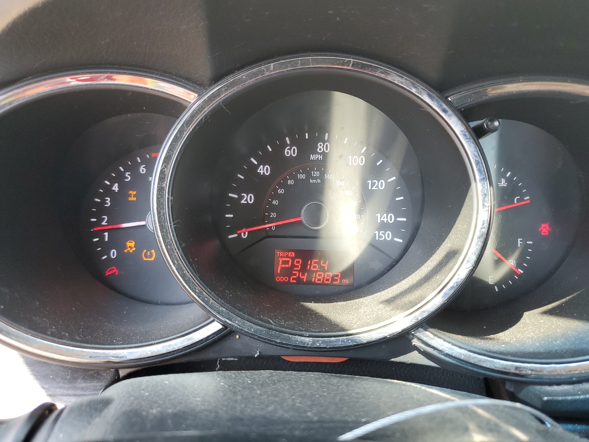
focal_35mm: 26
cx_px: 294
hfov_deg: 67.3
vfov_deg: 53.1
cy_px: 221
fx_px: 442
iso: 67
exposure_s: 1/120
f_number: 1.5
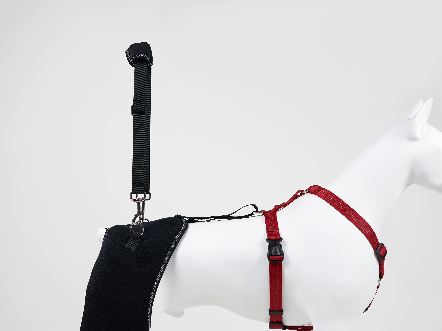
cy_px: 262
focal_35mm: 53
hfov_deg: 36.2
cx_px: 223
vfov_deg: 27.0
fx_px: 677
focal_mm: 30
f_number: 4.5
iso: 100
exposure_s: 1/60
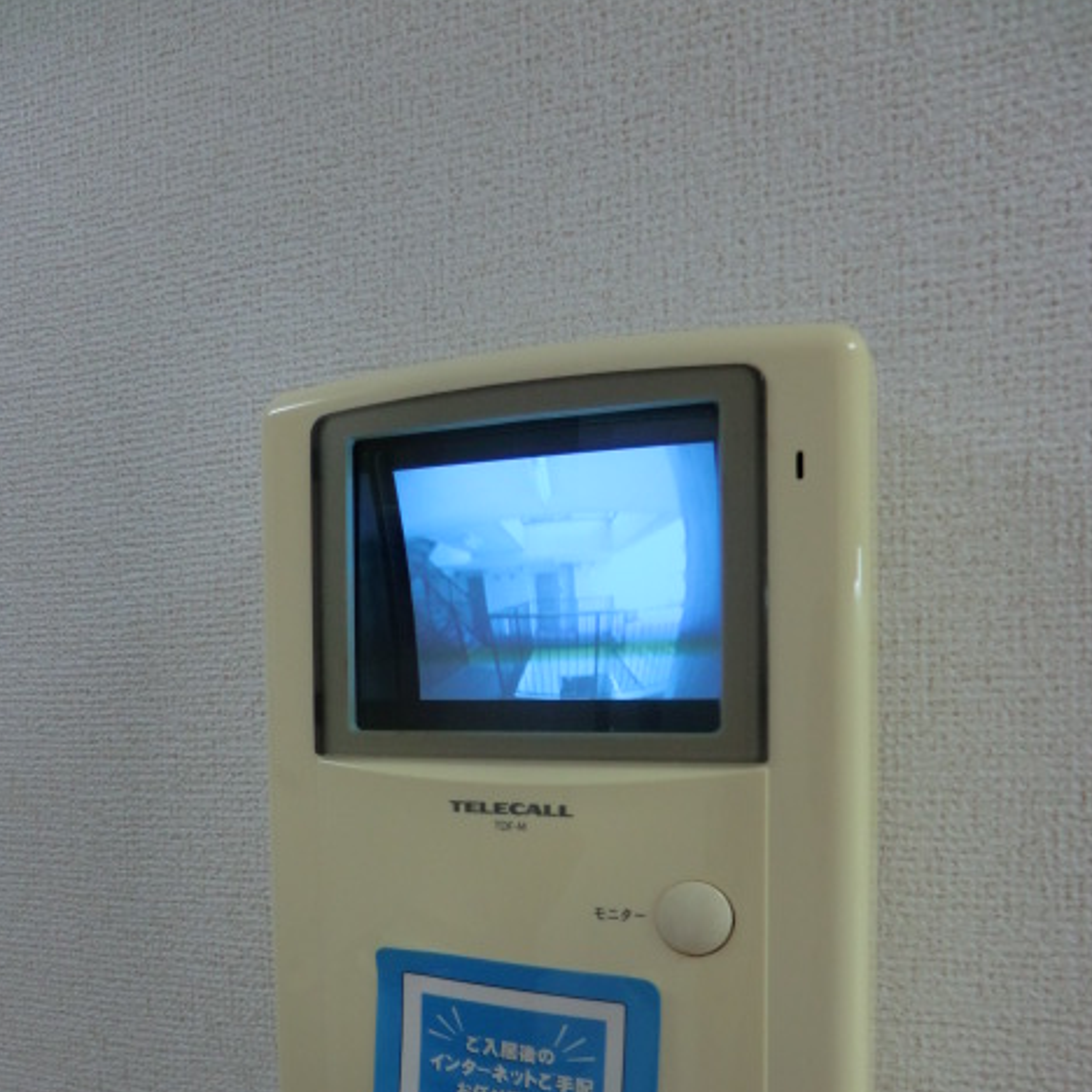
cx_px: 541
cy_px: 716
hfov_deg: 55.6
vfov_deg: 54.6
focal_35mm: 29
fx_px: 1035
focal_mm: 4.3
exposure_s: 1/60
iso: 160
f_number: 3.2
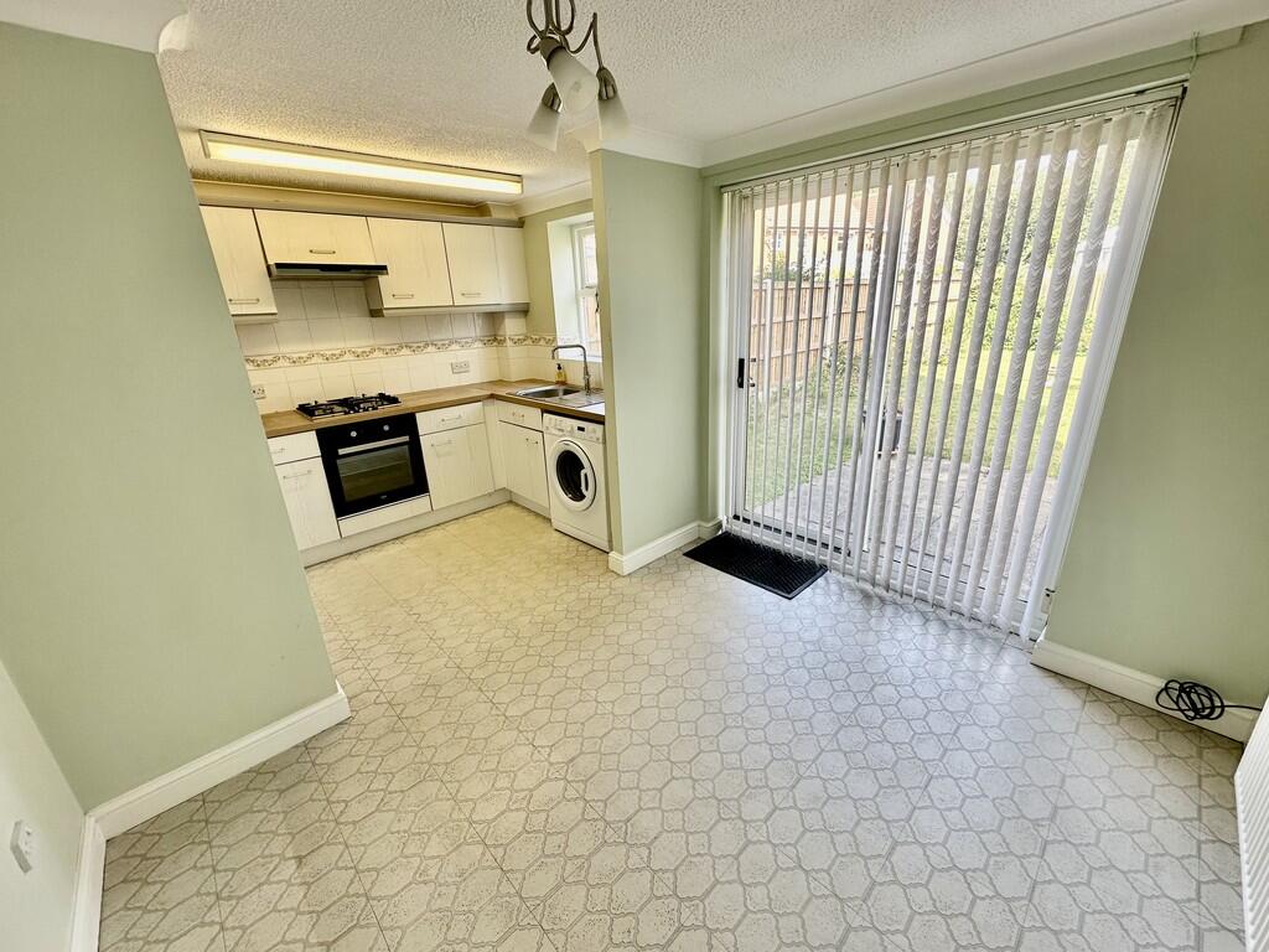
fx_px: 513
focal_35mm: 14
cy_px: 476
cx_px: 634
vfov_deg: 85.7
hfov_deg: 102.1
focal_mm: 2.22
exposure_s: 1/100
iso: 50
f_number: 2.2
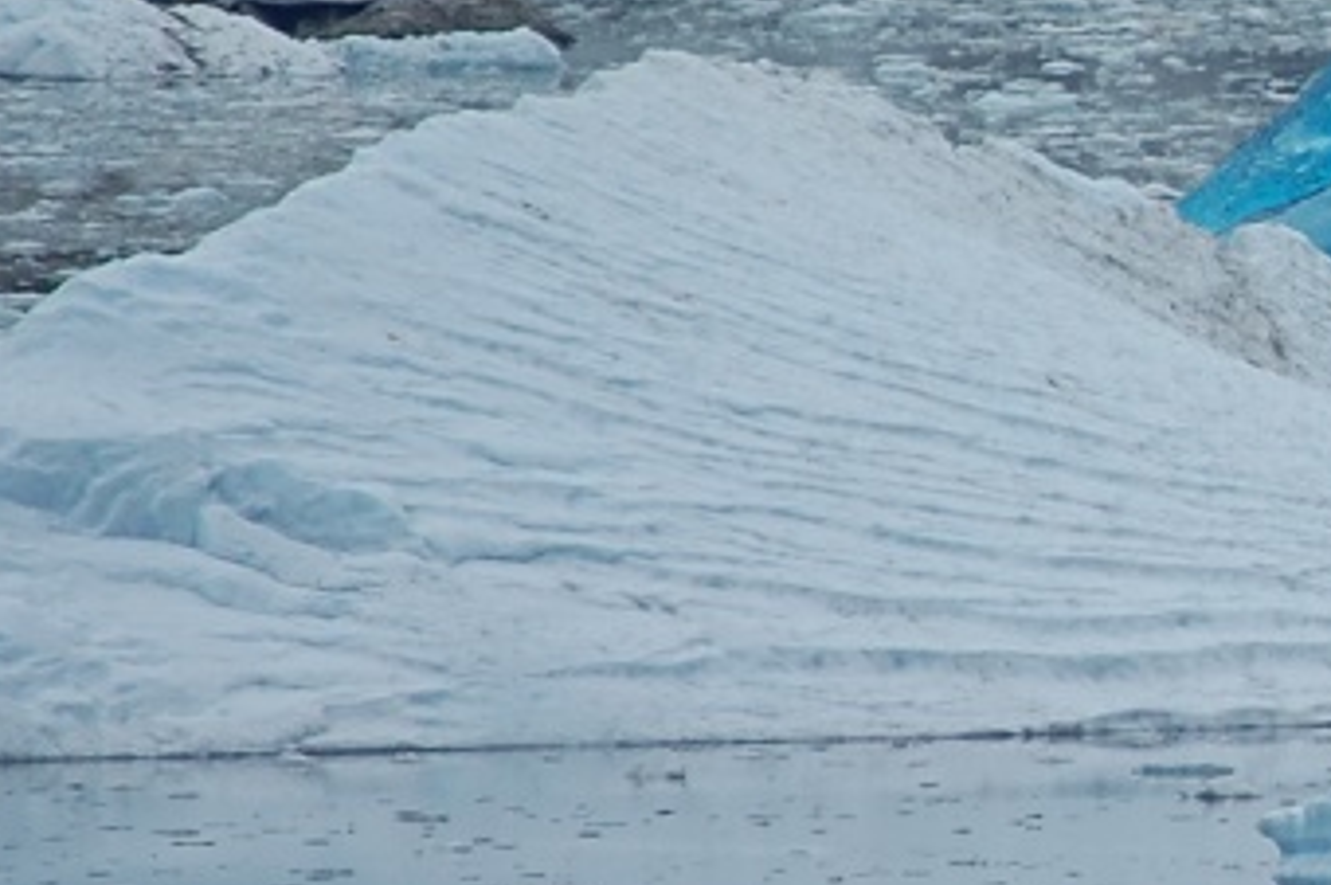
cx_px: 2392
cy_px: 268
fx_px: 52117
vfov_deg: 1.0
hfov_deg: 1.5
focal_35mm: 1411
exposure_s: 1/500
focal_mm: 200
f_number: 5.6
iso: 200
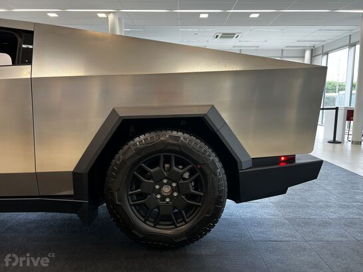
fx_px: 273
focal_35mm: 26
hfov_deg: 67.3
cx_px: 182
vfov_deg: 53.1
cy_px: 136
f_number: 1.5
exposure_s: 1/100
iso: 64
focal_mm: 5.7
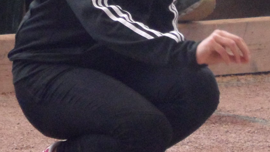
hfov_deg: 4.3
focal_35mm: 497
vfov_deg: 2.4
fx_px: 3557
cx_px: 131
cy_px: 16
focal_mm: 24.6
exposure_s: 1/60
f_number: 4.4
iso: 640
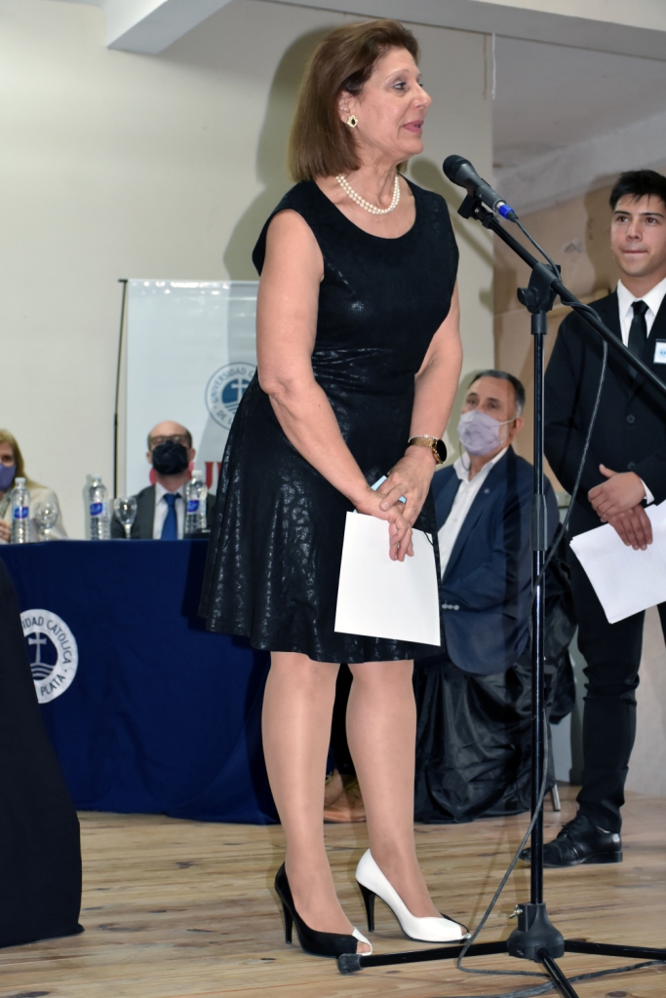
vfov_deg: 31.9
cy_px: 499
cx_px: 333
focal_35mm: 63
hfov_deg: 21.6
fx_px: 1748
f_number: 5
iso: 800
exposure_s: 1/60
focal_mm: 42
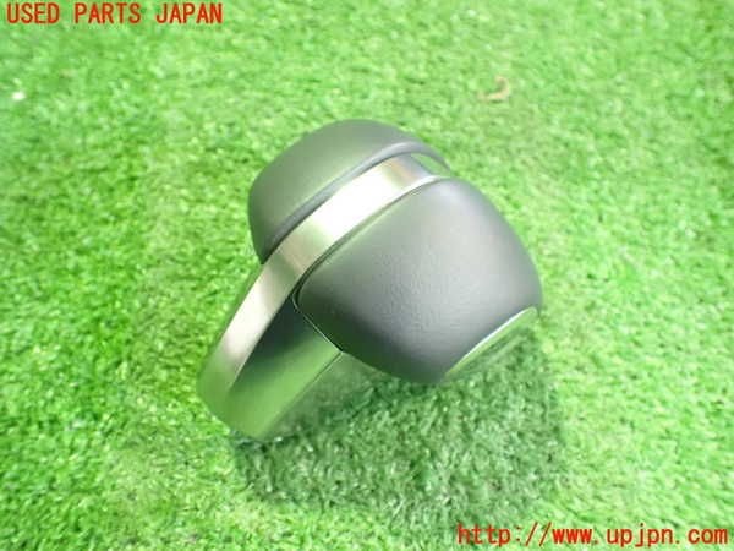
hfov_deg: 60.0
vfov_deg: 46.8
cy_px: 276
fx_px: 636
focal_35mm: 30
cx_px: 367
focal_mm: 5.4
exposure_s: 1/30
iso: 1600
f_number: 2.3
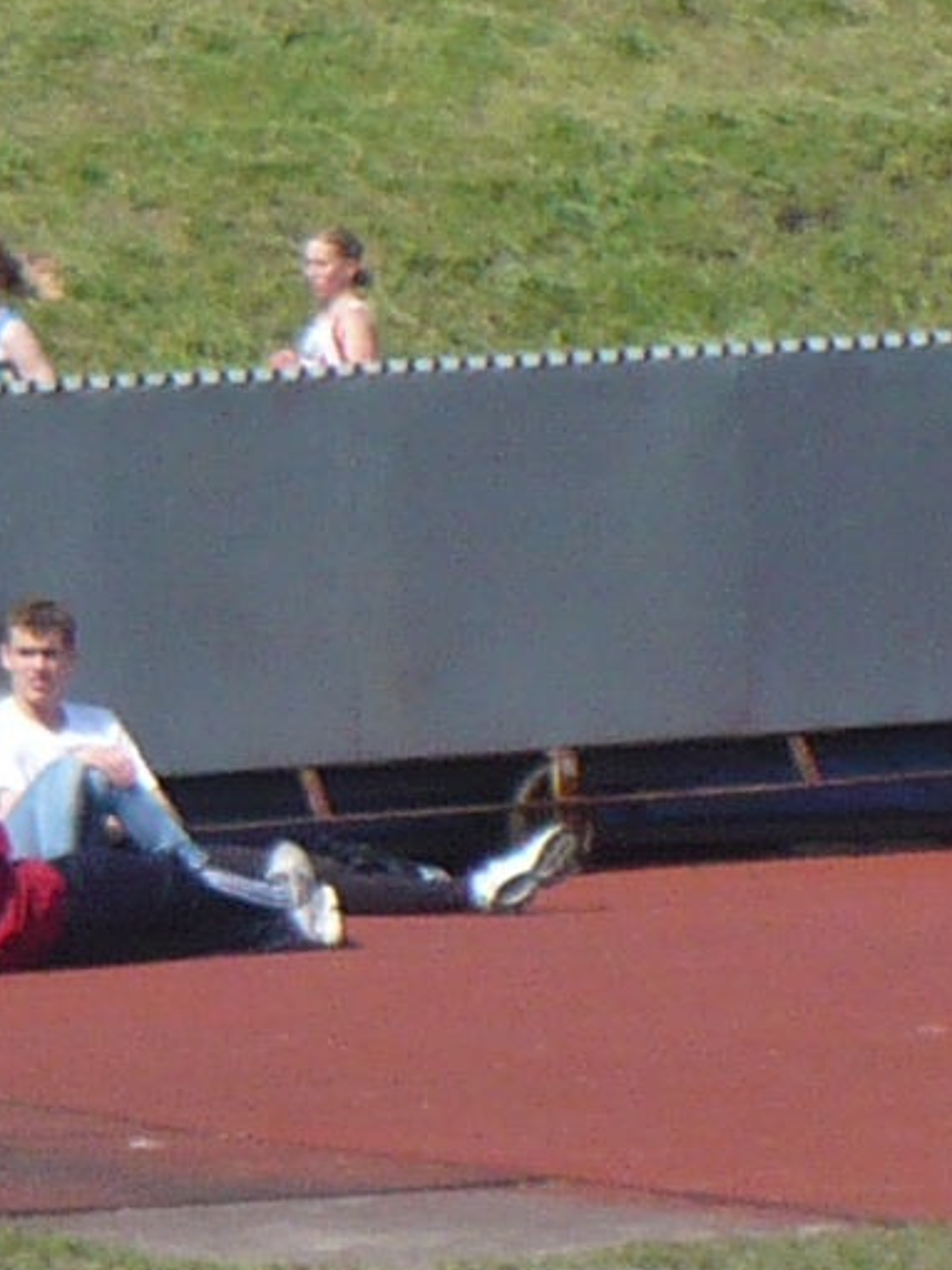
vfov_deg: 3.2
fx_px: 22928
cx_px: -984
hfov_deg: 2.4
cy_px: 1387
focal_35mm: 625
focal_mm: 17.2
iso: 100
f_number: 3.5
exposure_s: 1/800
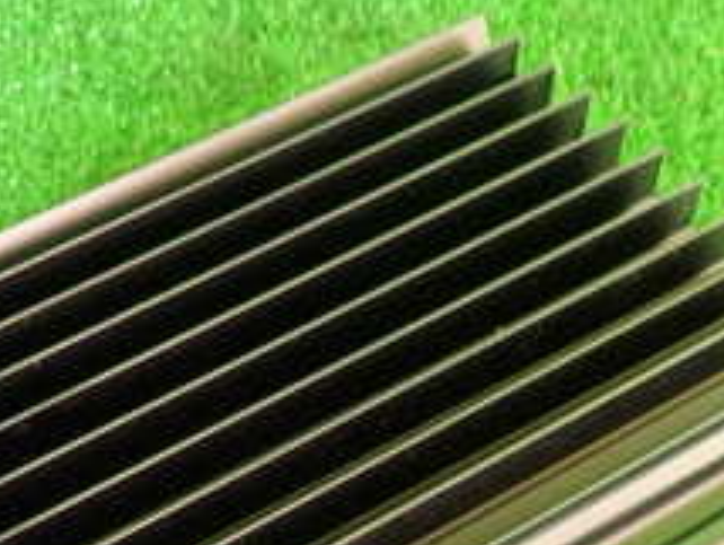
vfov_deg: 19.8
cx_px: 173
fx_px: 1466
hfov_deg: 27.3
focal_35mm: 70
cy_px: 647
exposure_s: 1/60
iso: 160
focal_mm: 4.5
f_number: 2
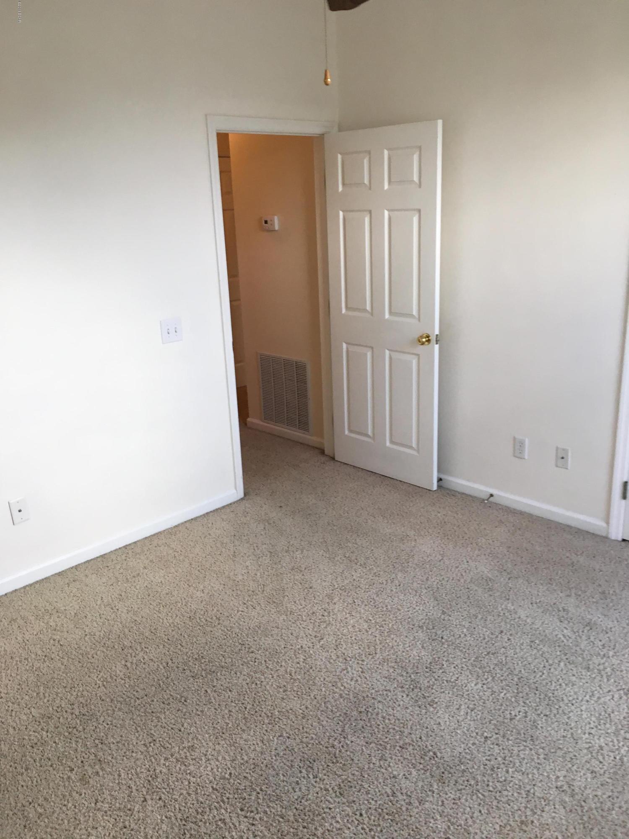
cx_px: 314
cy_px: 420
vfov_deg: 61.7
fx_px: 703
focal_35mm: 29
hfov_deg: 48.2
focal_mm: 4.15
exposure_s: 1/40
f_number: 2.2
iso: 25
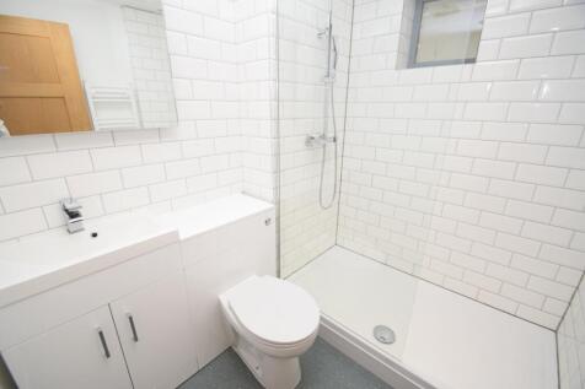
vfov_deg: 77.3
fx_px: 244
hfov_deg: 100.4
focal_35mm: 15
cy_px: 194
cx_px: 292
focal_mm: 10
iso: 720
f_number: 5
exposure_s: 1/100
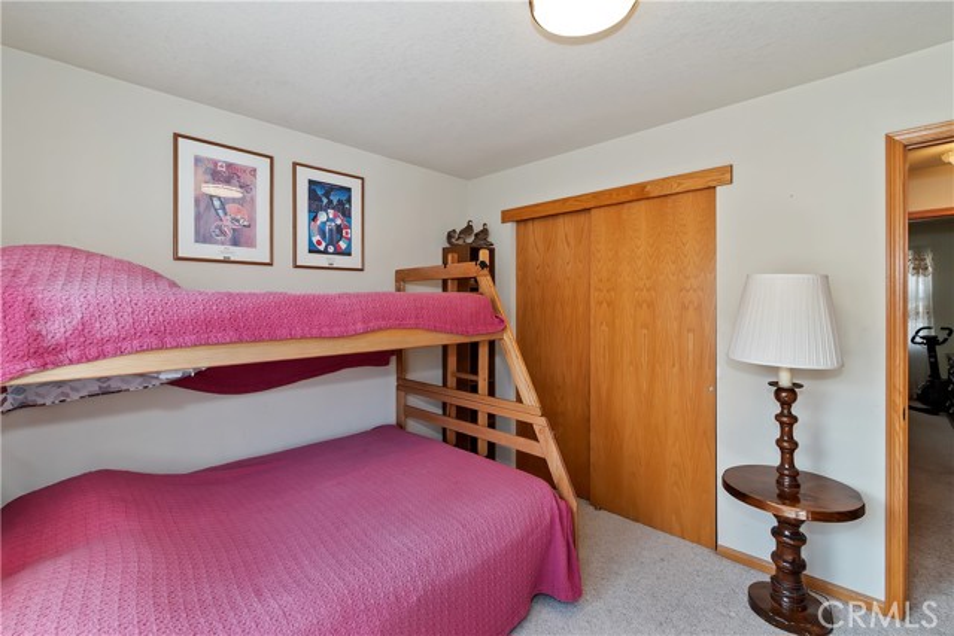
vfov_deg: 77.4
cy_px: 318
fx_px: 398
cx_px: 477
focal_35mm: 15
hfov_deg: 100.4
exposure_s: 1/30
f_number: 8
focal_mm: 10
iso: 220
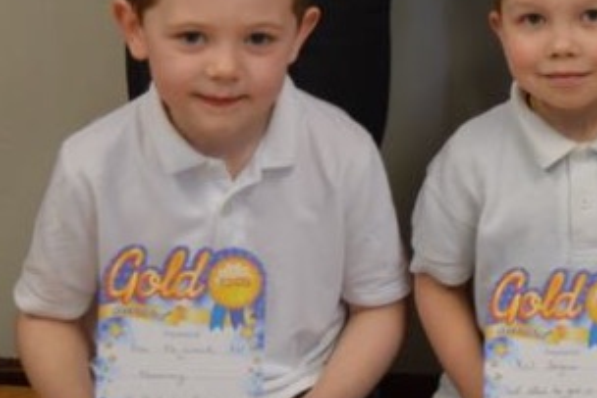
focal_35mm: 116
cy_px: -163
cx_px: 711
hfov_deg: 16.9
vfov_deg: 11.4
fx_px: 1924
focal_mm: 24
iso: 400
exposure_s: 1/60
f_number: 4
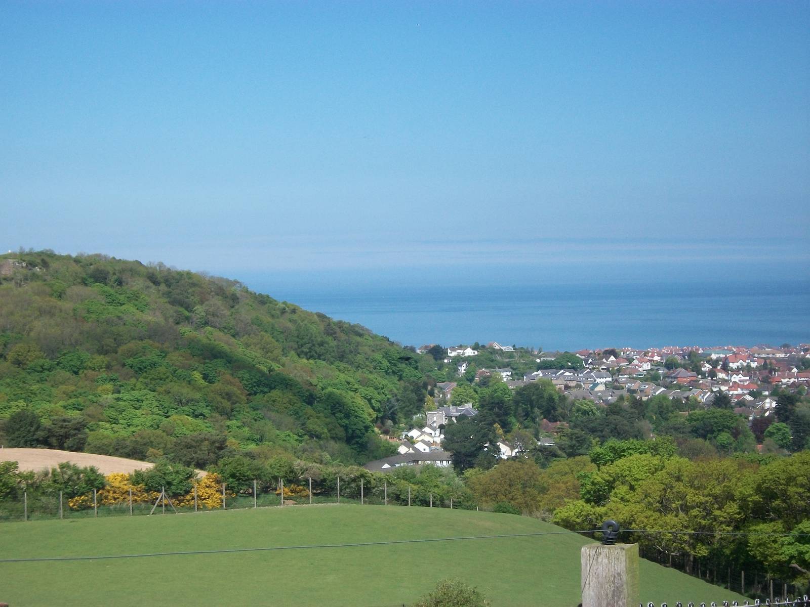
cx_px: 405
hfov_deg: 25.3
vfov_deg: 19.1
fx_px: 1802
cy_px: 304
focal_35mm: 77
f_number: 8.9
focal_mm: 13.7
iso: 80
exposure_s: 1/160
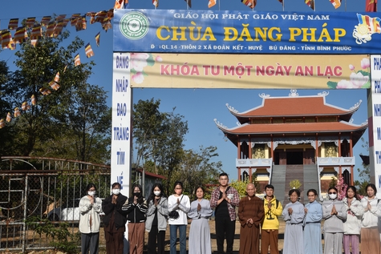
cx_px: 245
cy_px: 135
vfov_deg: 26.0
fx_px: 550
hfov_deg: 37.9
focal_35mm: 52
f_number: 10
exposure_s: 1/400
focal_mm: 38
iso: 200
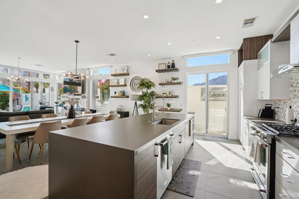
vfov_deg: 73.7
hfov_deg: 96.8
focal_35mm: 16
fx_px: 133
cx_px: 150
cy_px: 100
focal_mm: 16
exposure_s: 1/50
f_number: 8
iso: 100
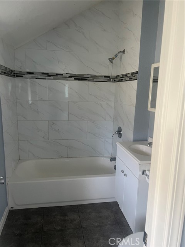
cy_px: 124
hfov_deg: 53.1
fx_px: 185
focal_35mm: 26
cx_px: 92
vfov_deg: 67.3
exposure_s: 1/90
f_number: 1.5
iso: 125
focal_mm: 5.7
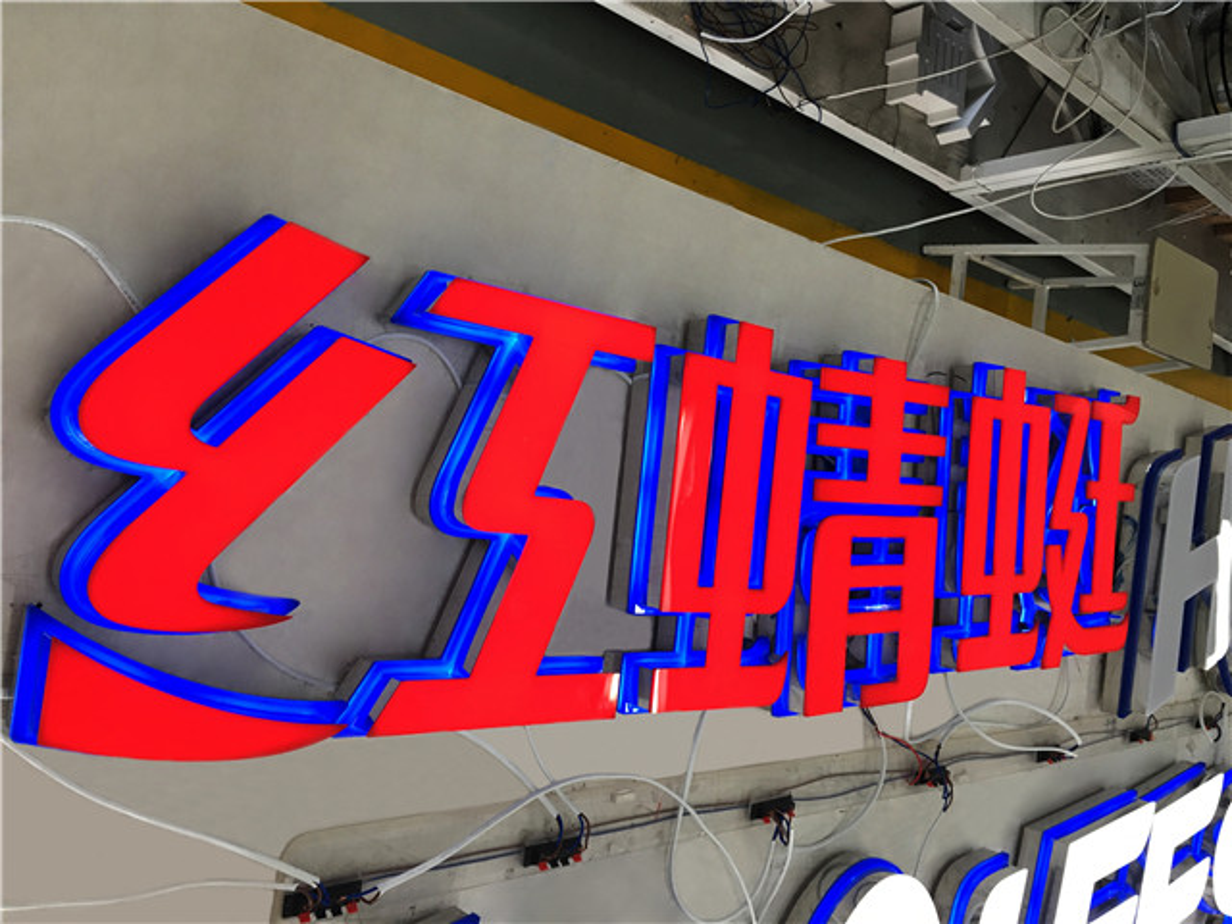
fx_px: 1032
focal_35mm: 29
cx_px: 616
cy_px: 462
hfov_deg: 61.7
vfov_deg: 48.2
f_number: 2.2
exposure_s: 1/33
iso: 50
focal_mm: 4.15
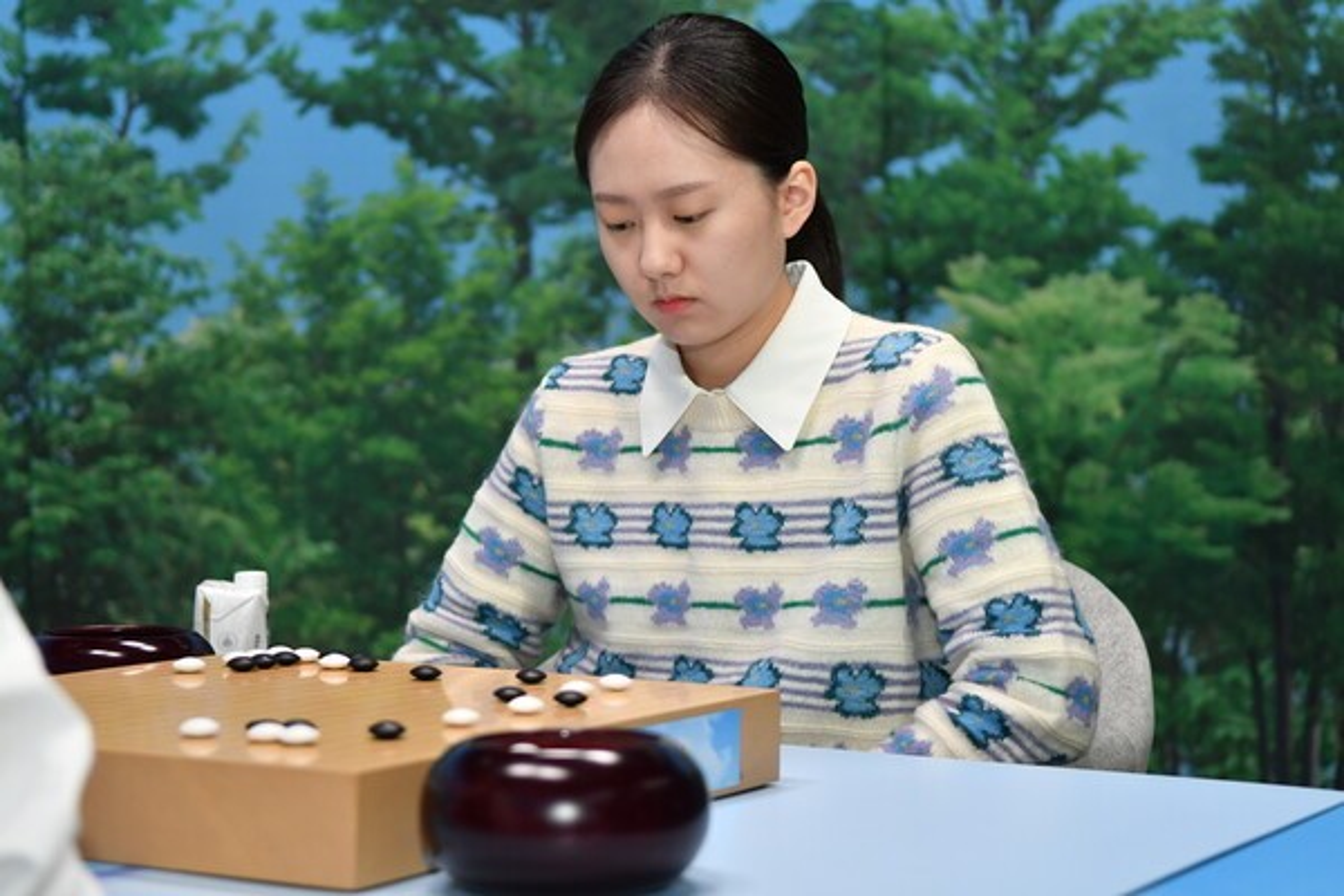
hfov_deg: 28.1
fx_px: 2688
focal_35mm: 72
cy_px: 448
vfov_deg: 18.9
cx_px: 672
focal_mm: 48
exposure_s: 1/250
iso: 1000
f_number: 2.8
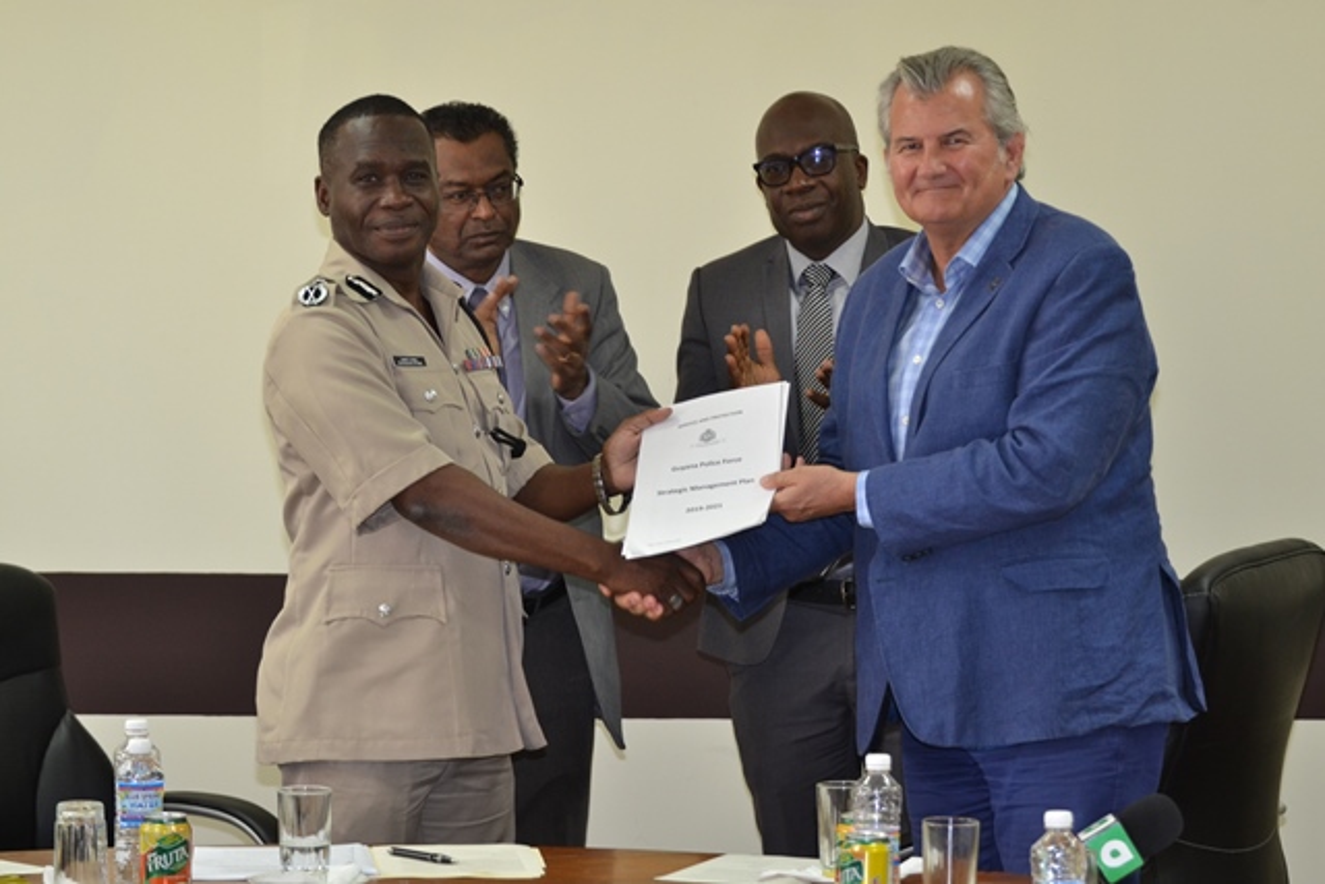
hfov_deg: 16.6
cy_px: 442
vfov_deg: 11.2
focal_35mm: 123
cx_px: 662
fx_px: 4528
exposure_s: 1/60
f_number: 5
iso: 800
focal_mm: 82
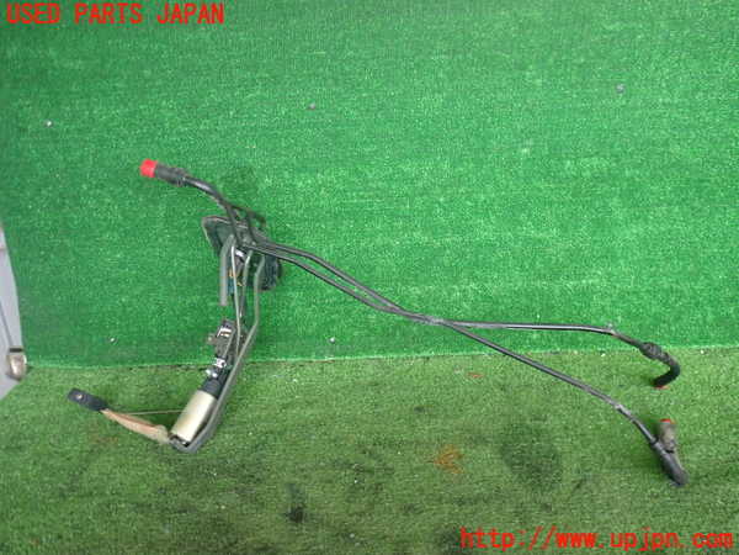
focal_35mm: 30
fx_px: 640
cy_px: 278
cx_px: 370
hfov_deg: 60.0
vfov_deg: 46.8
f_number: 2.3
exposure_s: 1/100
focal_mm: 5.4
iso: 200
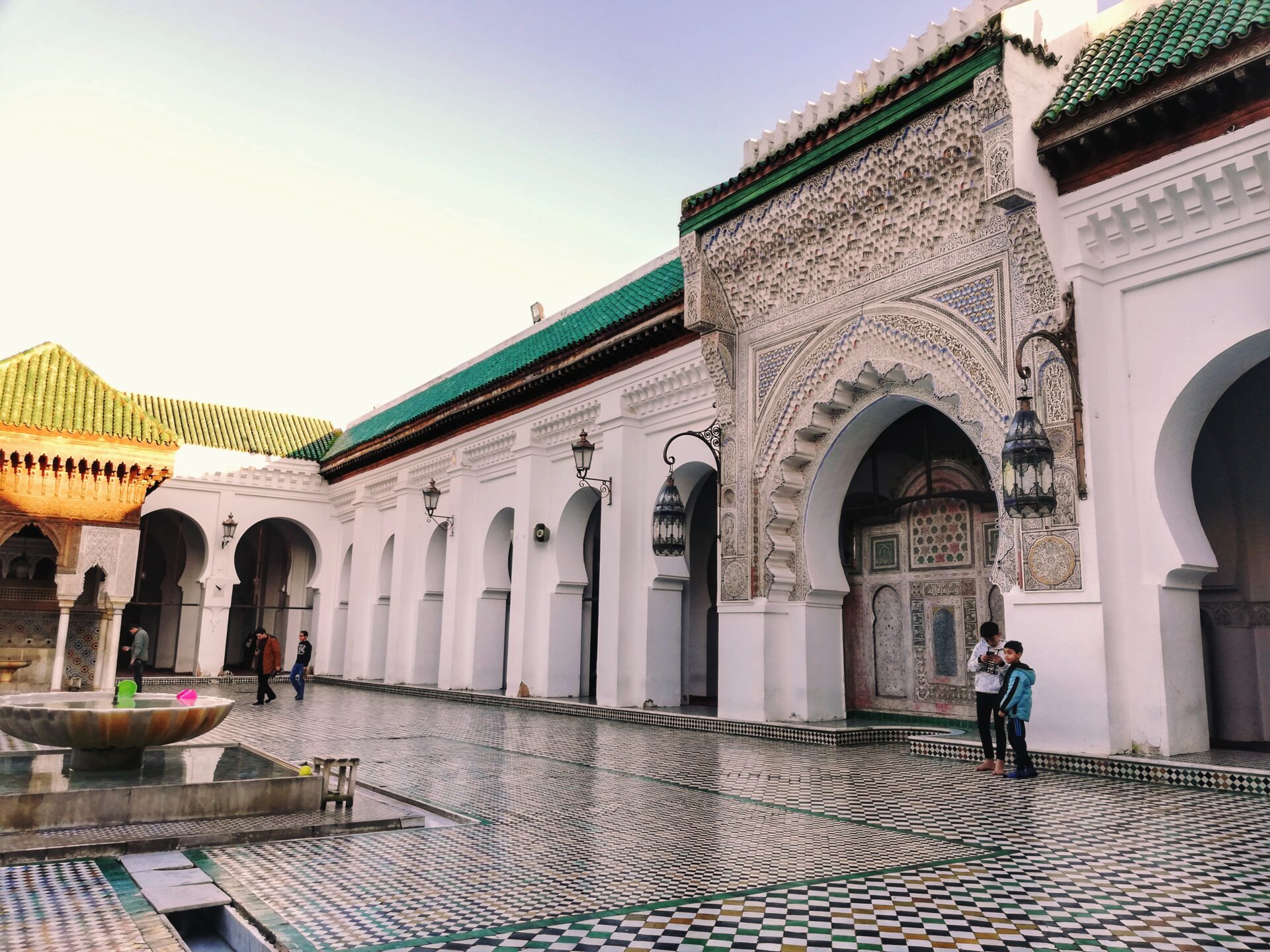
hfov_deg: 65.3
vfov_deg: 51.4
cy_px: 476
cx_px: 635
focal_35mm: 27
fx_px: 991
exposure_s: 1/152
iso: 50
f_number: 2.2
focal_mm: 3.81
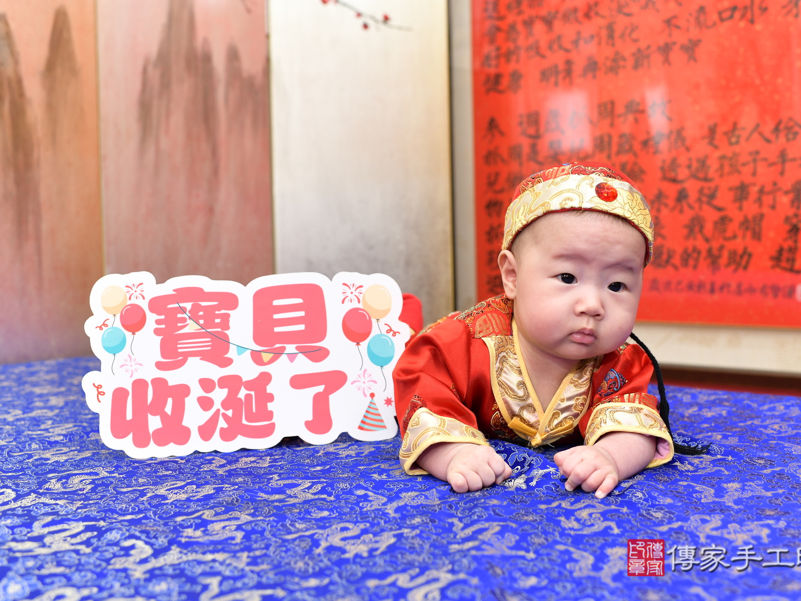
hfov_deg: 47.8
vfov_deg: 36.8
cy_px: 299
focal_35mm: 39
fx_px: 902
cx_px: 438
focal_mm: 35
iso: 800
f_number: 4.5
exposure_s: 1/200
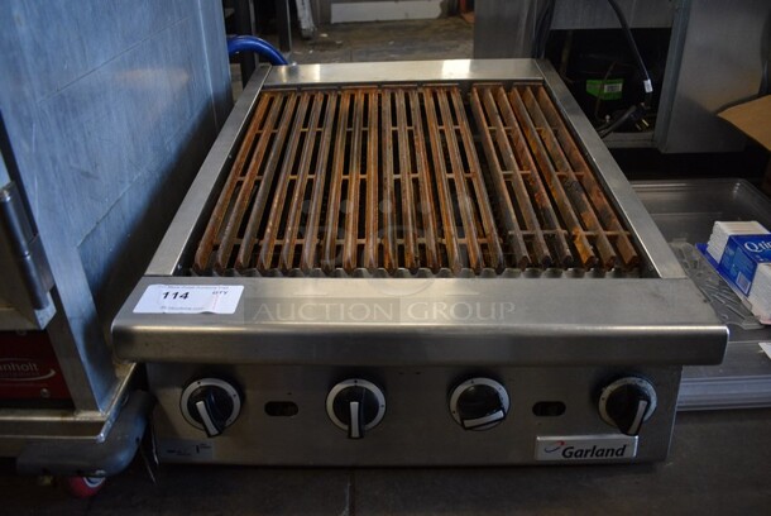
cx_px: 386
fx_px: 579
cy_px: 258
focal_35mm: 27
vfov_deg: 48.0
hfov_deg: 67.3
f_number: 3.5
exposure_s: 1/125
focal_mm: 18
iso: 1000
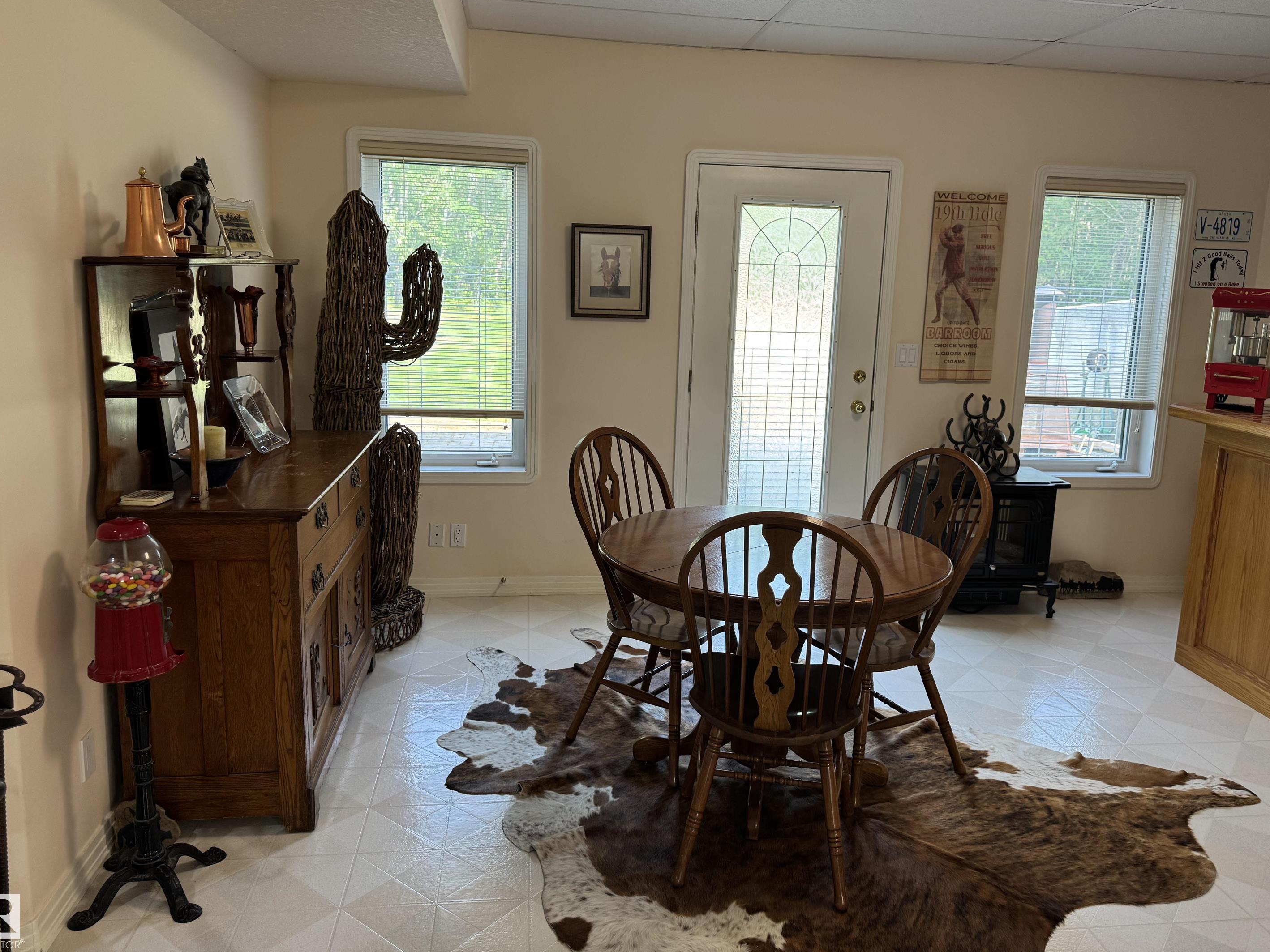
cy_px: 439
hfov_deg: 67.3
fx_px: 954
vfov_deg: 53.0
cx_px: 663
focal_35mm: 26
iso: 160
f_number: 1.78
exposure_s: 1/120
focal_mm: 6.76
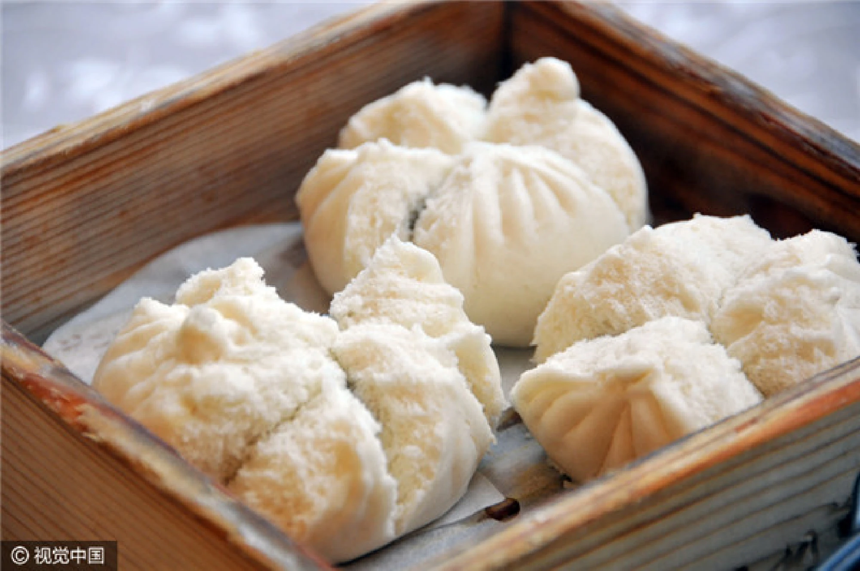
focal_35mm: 300
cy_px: 286
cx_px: 430
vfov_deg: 4.6
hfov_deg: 6.9
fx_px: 7156
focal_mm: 200
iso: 400
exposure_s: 1/125
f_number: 5.6
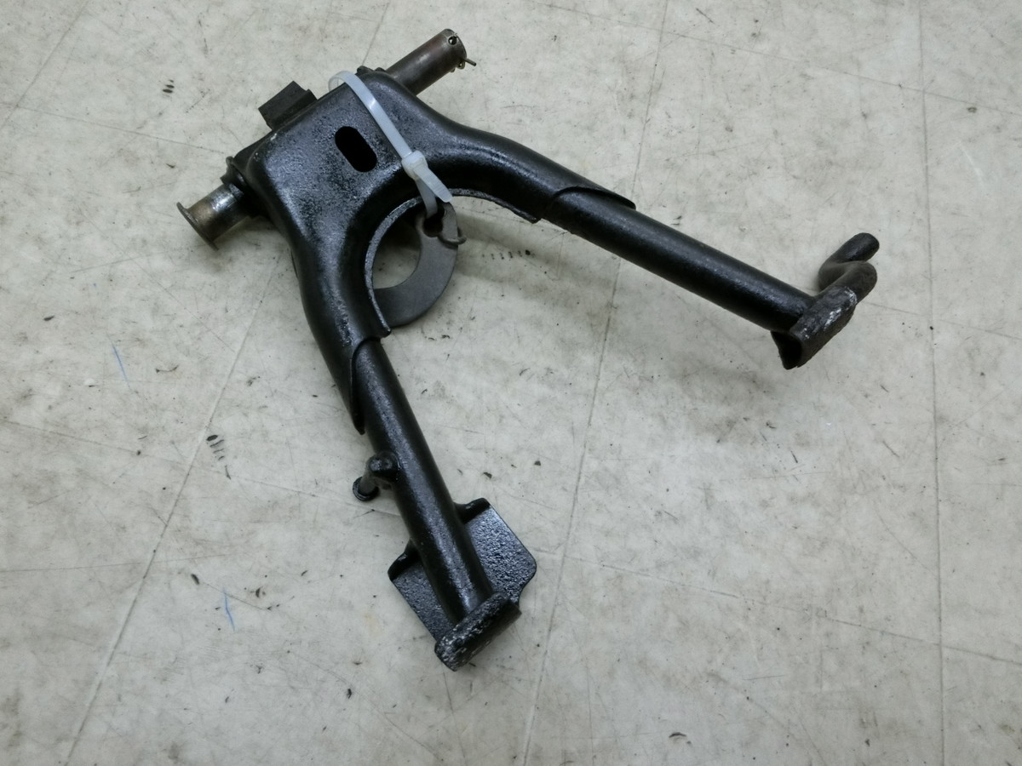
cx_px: 511
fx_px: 738
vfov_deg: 54.9
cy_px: 383
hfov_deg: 69.4
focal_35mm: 25
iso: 400
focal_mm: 4.5
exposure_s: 1/125
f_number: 3.5
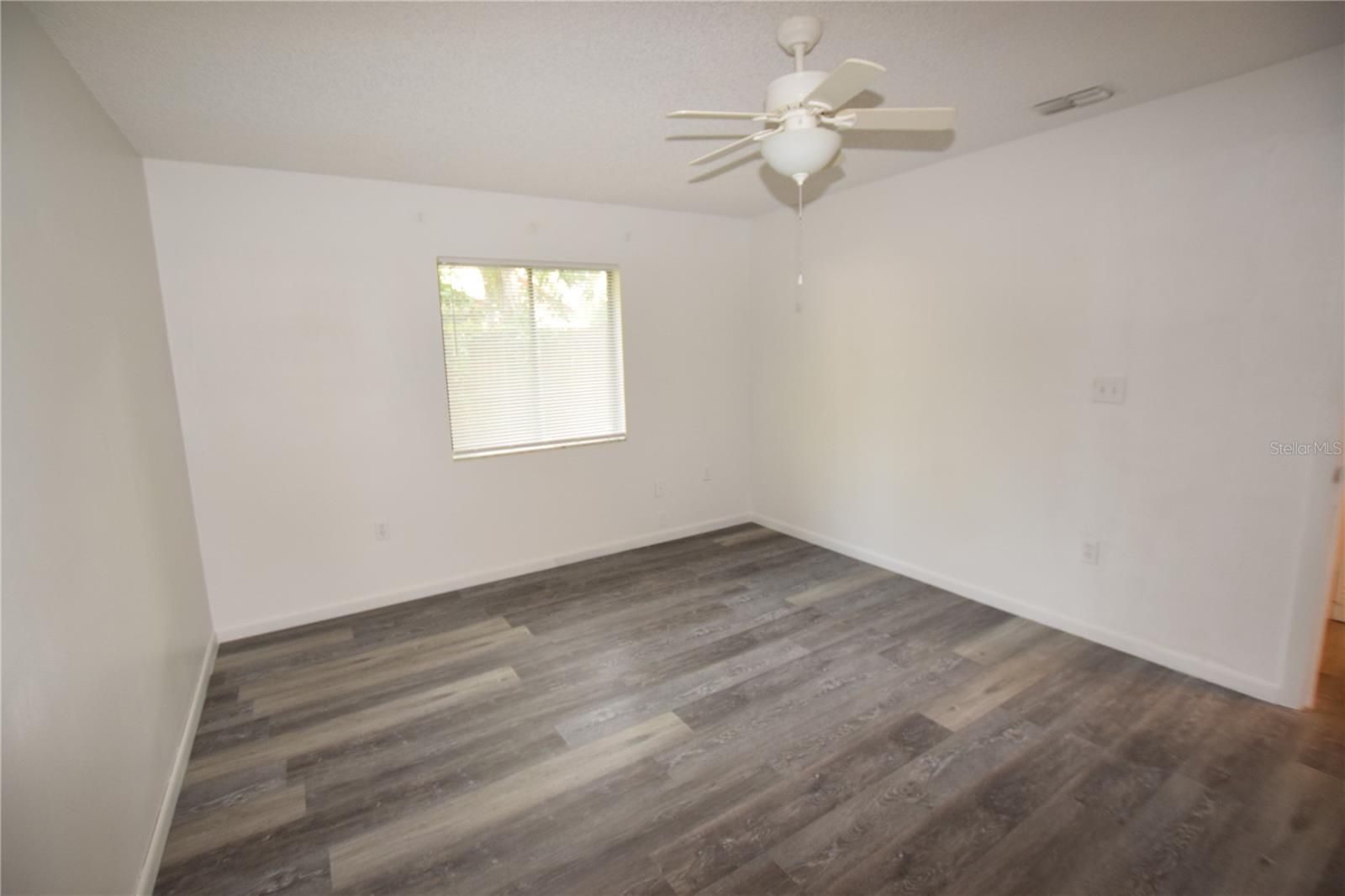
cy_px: 448
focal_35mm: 15
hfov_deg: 100.4
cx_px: 672
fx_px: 560
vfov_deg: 77.3
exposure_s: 1/80
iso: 800
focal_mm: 10
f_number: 4.5
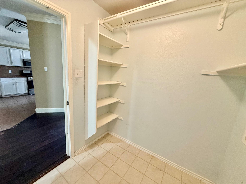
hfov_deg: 102.1
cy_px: 92
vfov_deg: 85.7
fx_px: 99
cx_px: 123
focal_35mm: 14
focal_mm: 2.22
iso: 400
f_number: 2.2
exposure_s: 1/60
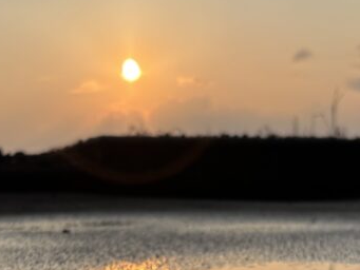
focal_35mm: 78
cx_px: 176
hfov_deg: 25.0
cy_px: 290
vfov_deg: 18.3
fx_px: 811
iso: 50
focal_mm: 5.96
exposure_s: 1/2398
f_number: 1.6
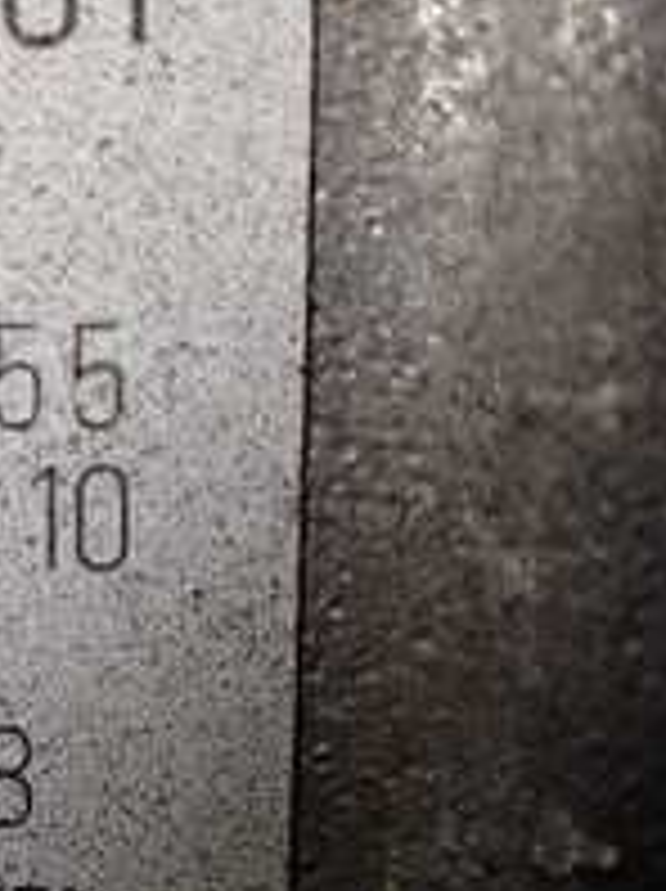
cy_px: 526
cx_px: -382
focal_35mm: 91
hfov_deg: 14.9
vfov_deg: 21.5
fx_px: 2339
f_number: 2.3
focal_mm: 5.4
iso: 100
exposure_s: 1/125
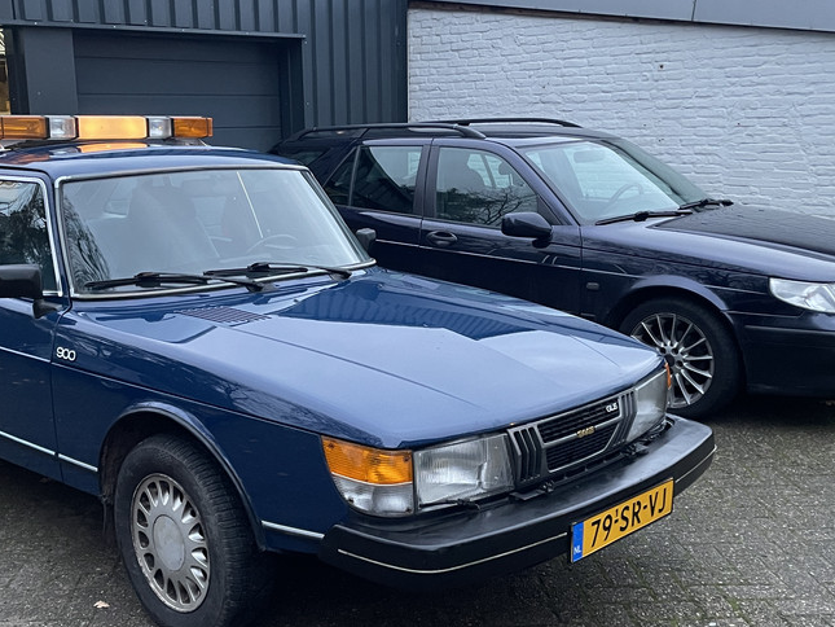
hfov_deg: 43.8
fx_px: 1037
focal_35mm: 43
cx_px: 388
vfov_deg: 33.6
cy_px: 329
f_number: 1.6
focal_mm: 4.2
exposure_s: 1/59
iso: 500
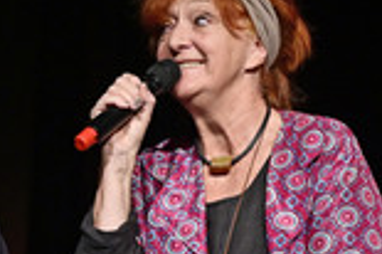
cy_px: 227
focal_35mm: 581
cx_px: 38
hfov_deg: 3.6
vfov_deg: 2.4
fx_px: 6158
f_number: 2.8
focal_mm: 200
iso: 2000
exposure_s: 1/250
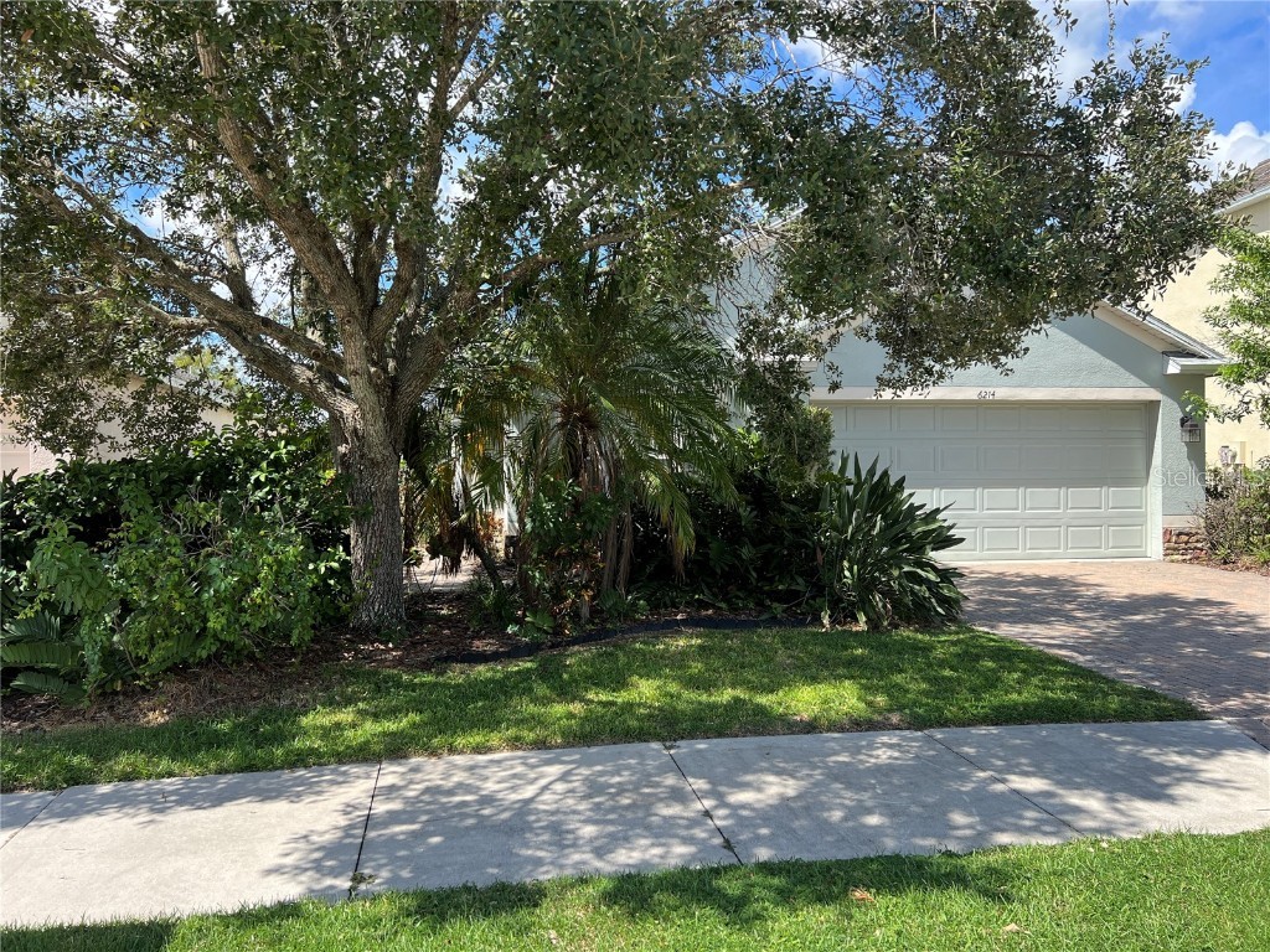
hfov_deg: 67.3
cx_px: 635
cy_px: 476
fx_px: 954
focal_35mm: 26
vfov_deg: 53.1
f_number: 1.5
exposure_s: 1/1488
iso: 50
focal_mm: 5.7
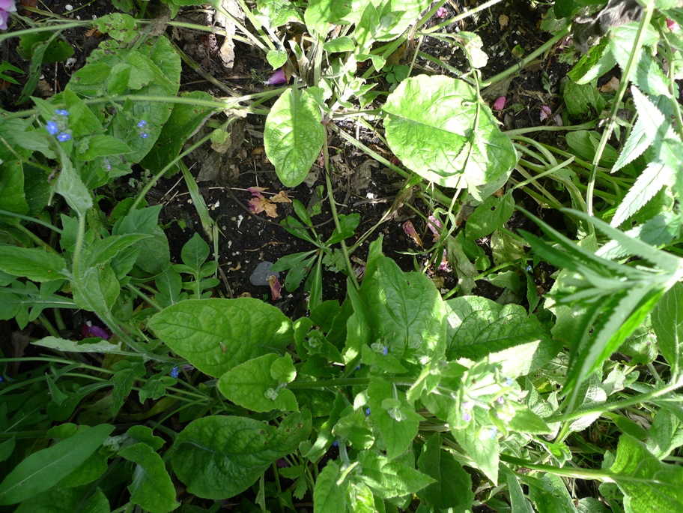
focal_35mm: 24
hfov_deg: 71.6
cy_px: 256
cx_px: 342
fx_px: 474
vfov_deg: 56.8
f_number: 2.8
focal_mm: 5.1
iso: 80
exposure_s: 1/125
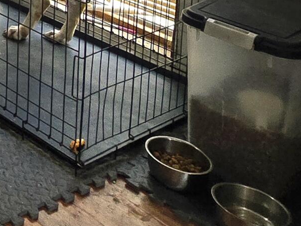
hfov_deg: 19.8
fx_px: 565
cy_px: -178
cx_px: -269
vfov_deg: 18.1
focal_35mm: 65
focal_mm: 2.2
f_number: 2.2
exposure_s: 1/60.2
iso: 250
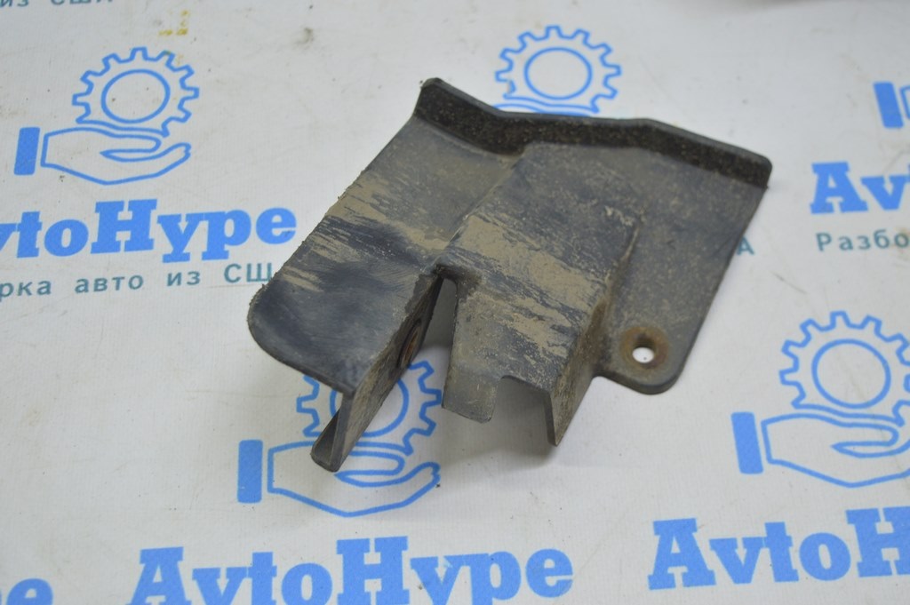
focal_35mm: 54
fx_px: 1364
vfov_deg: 25.0
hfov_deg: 36.9
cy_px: 302
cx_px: 455
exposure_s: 1/40
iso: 400
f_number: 4.8
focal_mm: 36
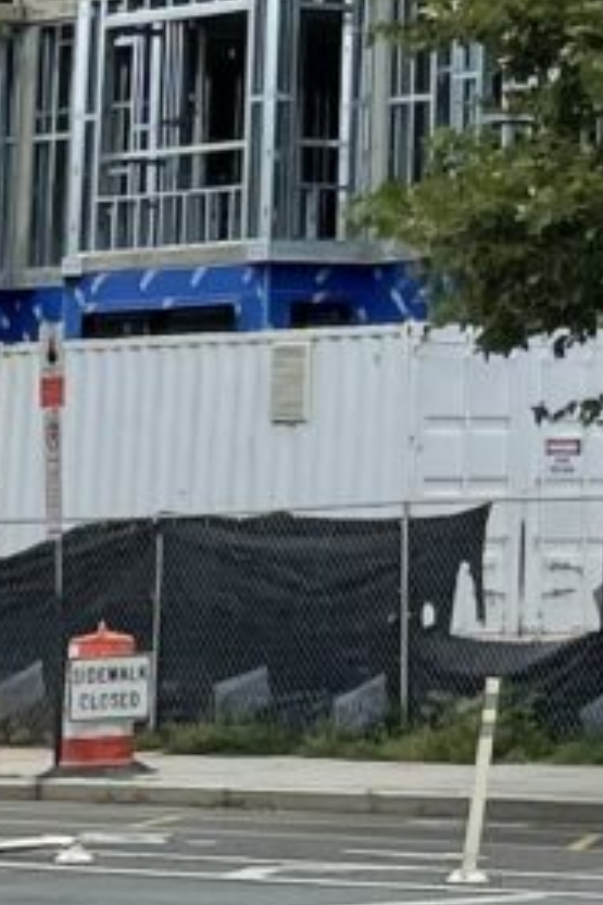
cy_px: -658
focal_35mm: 187
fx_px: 4704
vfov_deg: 10.4
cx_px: 1102
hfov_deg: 7.1
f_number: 1.6
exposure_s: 1/6135
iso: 32
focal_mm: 4.2
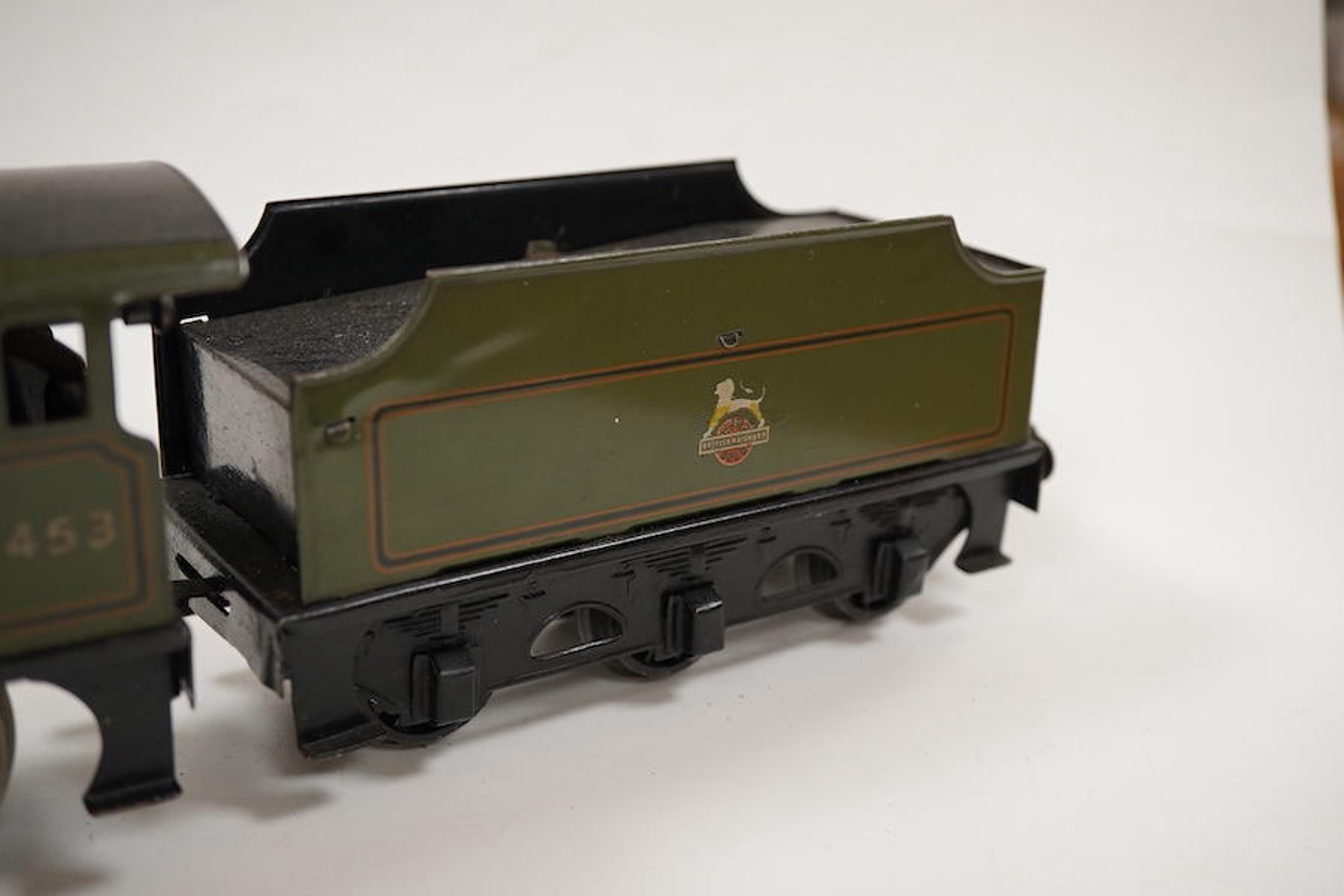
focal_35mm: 45
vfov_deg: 29.9
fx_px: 1680
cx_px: 672
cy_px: 448
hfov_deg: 43.6
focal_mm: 30
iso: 1250
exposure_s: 1/125
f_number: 7.1
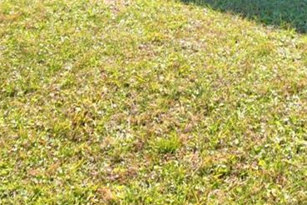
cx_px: 320
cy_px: -170
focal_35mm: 65
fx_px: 554
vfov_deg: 17.0
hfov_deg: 28.6
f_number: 4.5
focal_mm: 10
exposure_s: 1/800
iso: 100
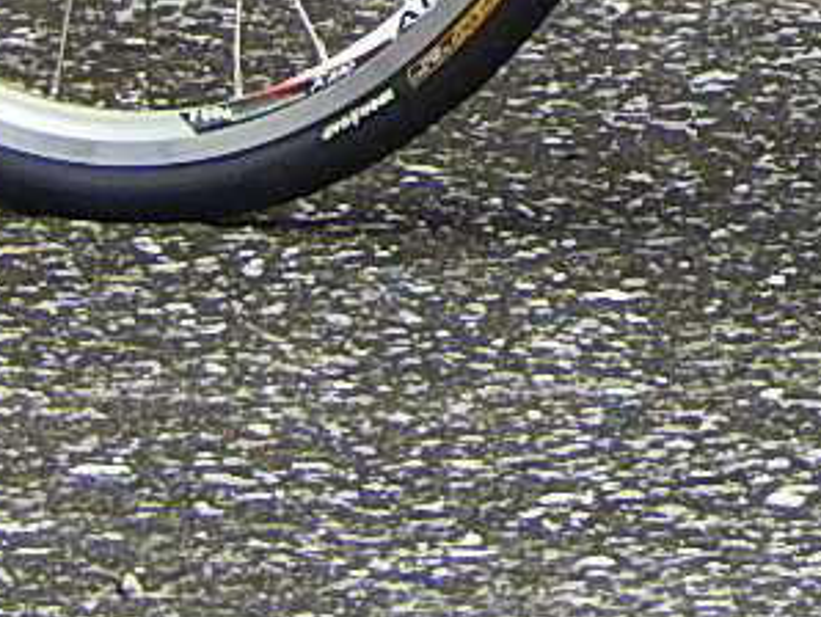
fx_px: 21505
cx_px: 1501
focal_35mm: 906
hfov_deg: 2.2
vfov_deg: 1.6
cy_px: -959
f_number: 5.7
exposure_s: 1/50
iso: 125
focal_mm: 30.3
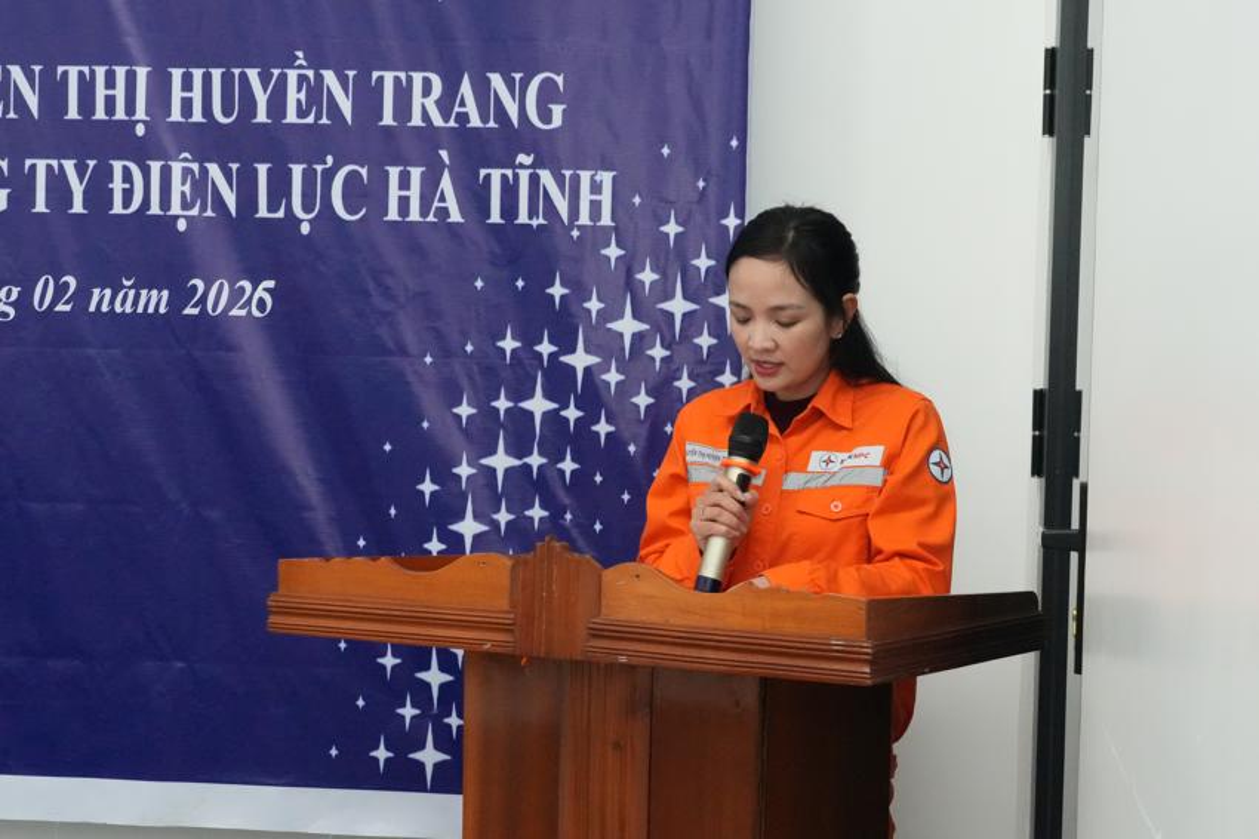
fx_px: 2202
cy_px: 420
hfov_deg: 31.9
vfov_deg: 21.6
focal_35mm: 63
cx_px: 630
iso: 8000
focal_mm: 42
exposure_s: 1/100
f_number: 11
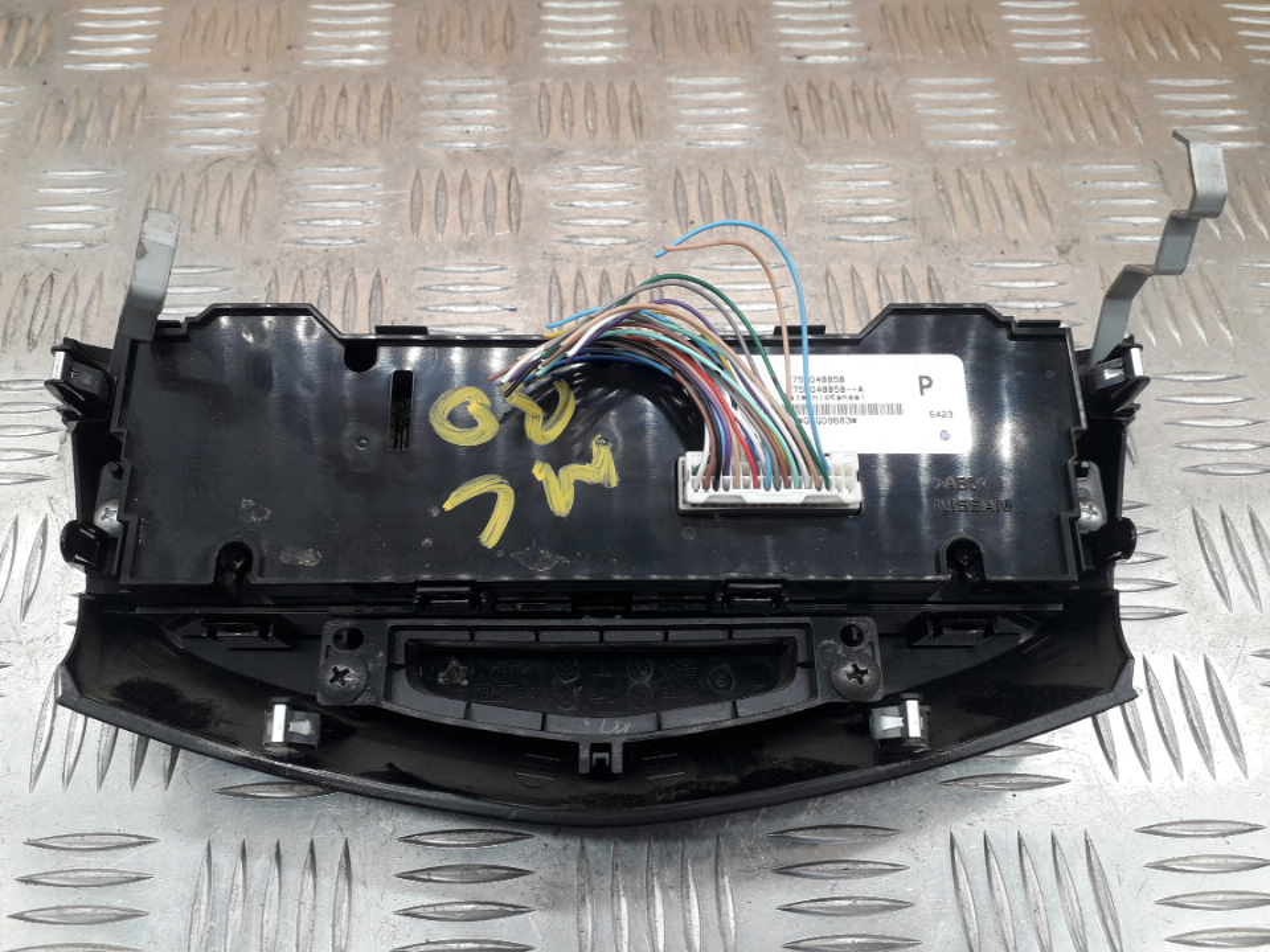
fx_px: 991
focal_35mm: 27
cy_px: 476
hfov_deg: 65.3
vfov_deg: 51.4
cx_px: 635
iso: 40
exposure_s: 1/116
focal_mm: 3.6
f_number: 1.9
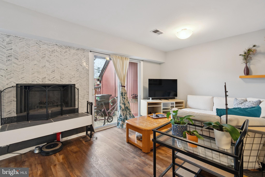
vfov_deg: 77.3
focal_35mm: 15
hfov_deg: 100.4
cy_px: 88
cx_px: 132
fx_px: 110
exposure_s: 1/13
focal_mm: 10
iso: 400
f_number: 8
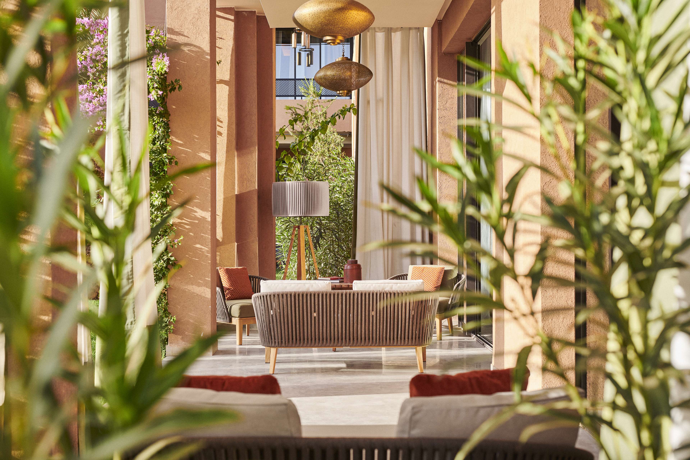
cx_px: 345
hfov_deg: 39.6
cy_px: 230
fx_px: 958
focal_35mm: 50
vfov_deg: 27.0
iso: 100
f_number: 5.6
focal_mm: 50
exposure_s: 1/125
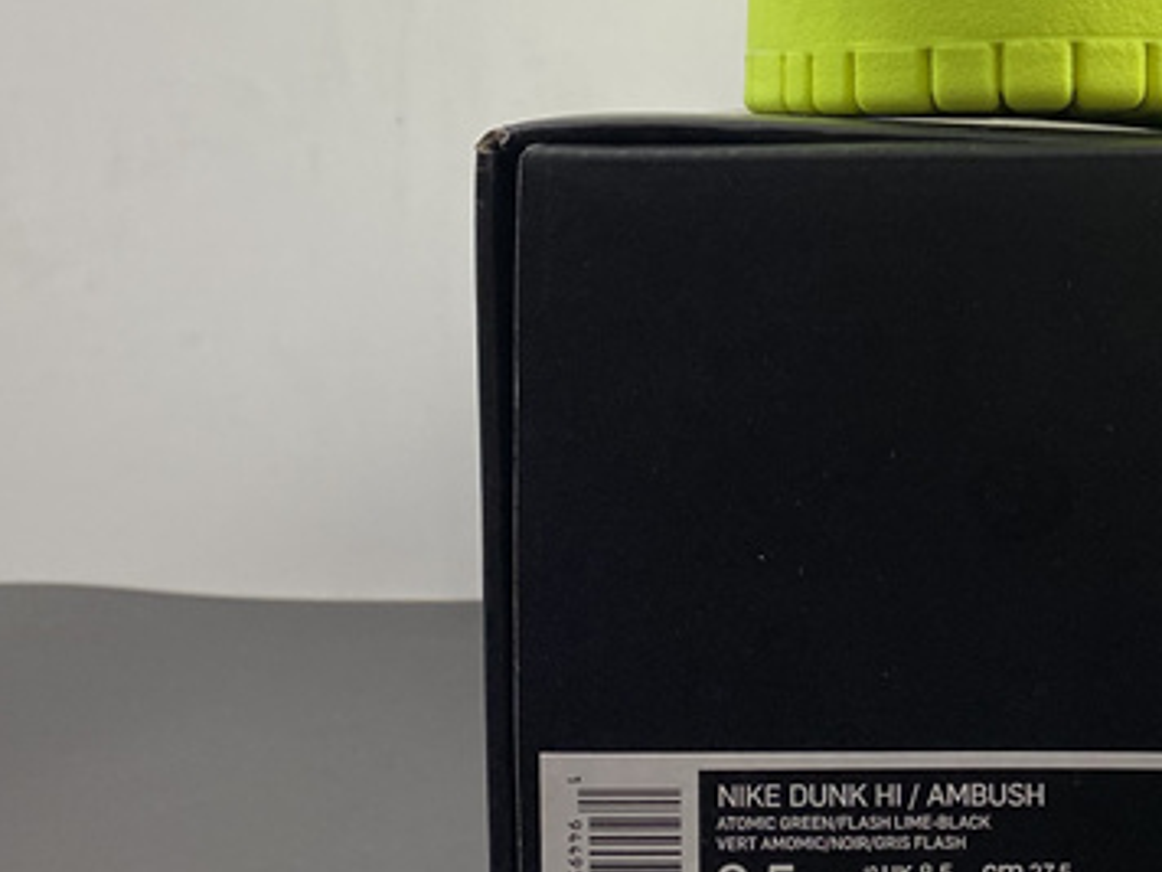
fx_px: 2450
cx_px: 1253
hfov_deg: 25.0
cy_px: 62
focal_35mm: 73
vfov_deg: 19.7
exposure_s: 1/100
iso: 80
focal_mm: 4.25
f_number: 1.8
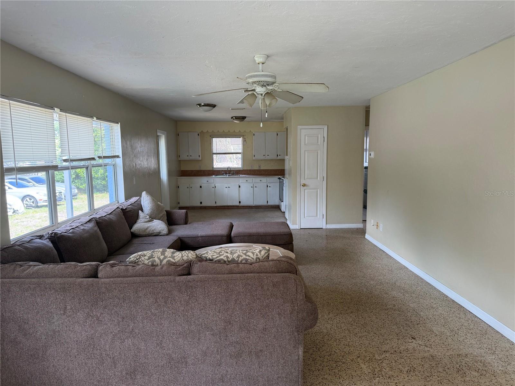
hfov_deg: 71.6
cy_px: 193
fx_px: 357
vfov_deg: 56.8
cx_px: 258
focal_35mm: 24
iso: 80
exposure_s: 1/121
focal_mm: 6.76
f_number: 1.78
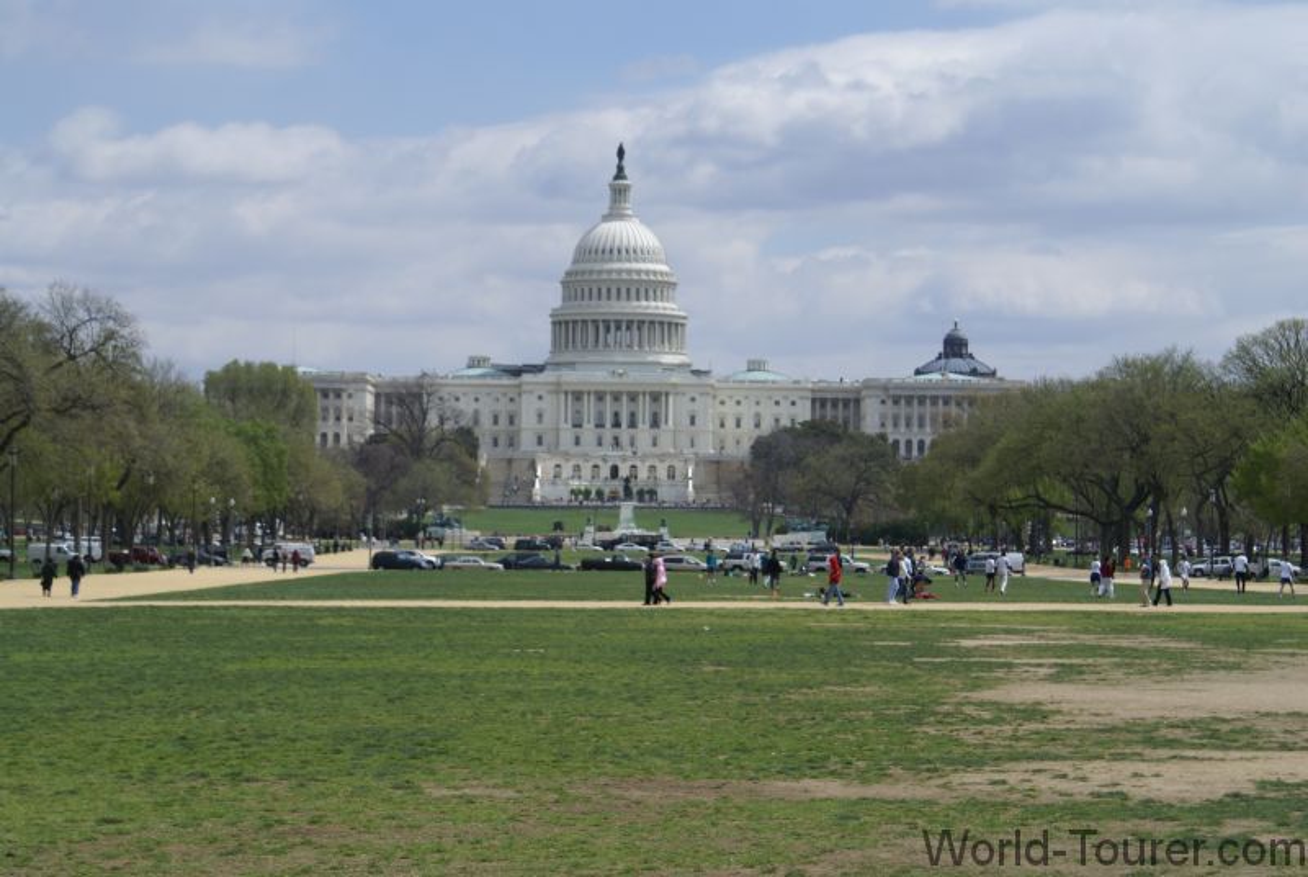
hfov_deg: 19.4
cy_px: 438
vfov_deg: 13.1
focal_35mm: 105
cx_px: 654
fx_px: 3821
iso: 100
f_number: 11
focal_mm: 70
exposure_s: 1/250
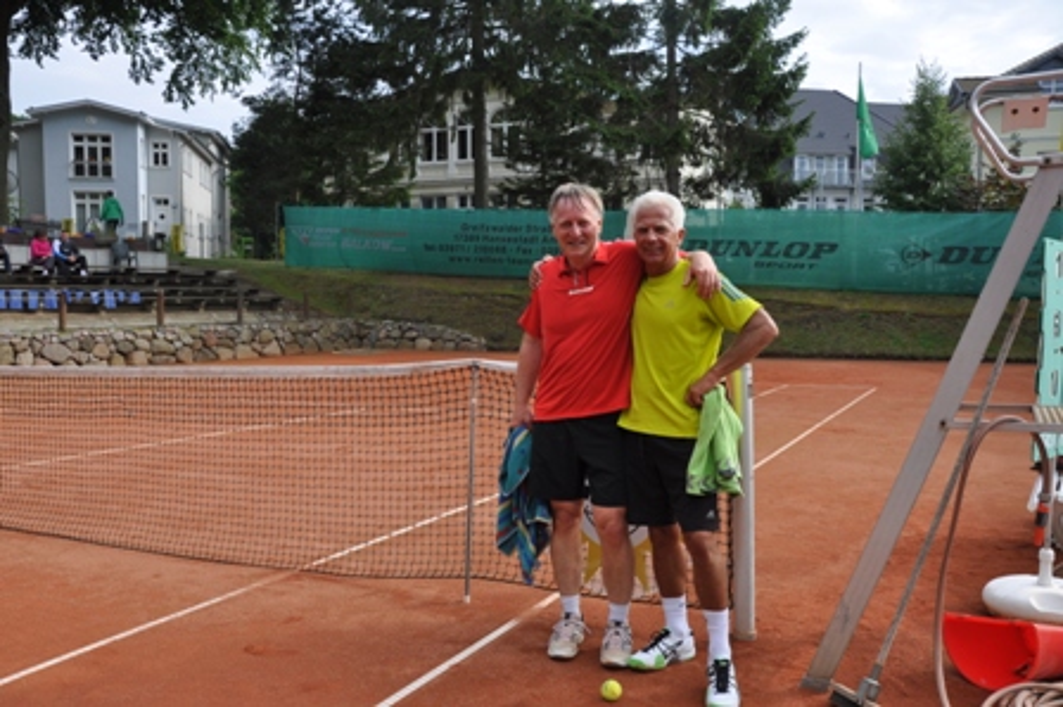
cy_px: 354
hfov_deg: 57.3
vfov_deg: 39.9
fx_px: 974
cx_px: 532
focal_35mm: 33
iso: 200
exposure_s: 1/250
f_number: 8
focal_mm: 22
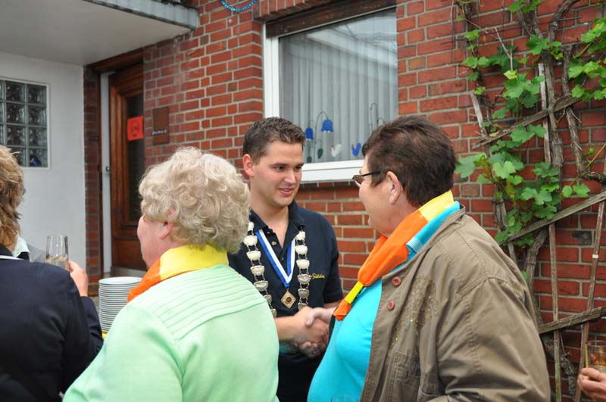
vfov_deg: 36.8
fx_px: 605
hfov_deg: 53.2
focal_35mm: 36
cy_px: 201
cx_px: 303
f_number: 4
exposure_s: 1/60
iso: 800
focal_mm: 24
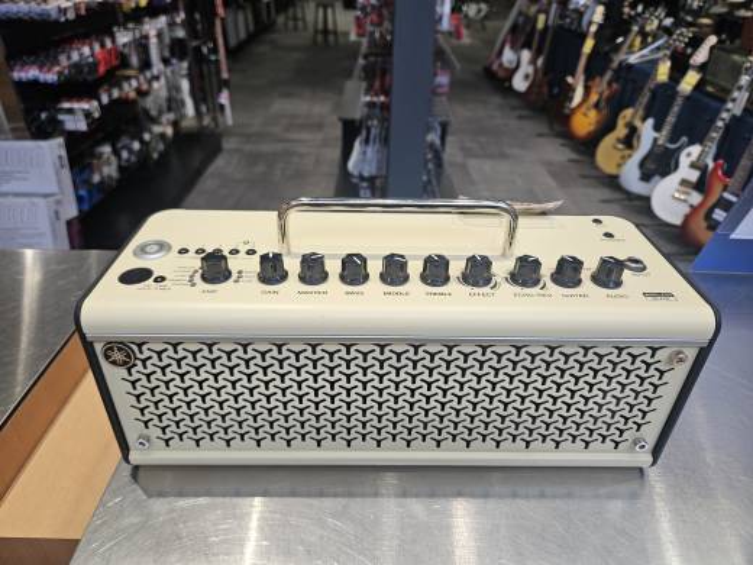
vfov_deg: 58.9
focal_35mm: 23
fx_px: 500
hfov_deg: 73.9
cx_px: 376
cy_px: 282
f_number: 1.8
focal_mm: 5.4
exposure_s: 1/120
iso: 80
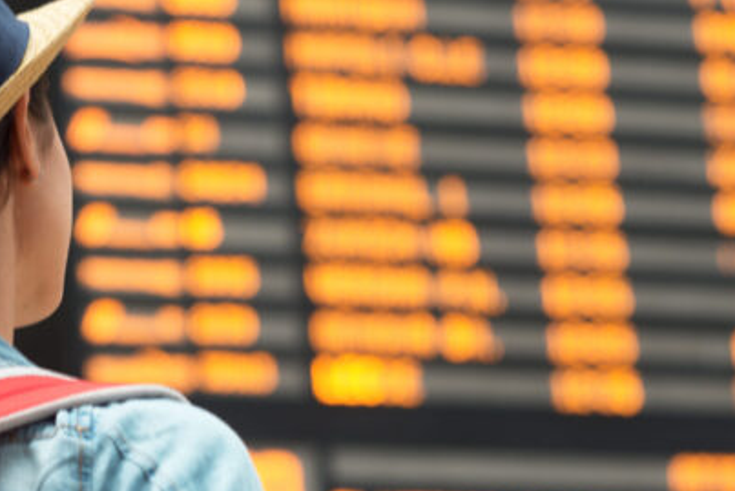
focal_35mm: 216
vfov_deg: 6.3
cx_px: 213
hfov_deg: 9.5
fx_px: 4411
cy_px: 478
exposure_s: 1/30
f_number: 4
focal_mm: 85
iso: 125
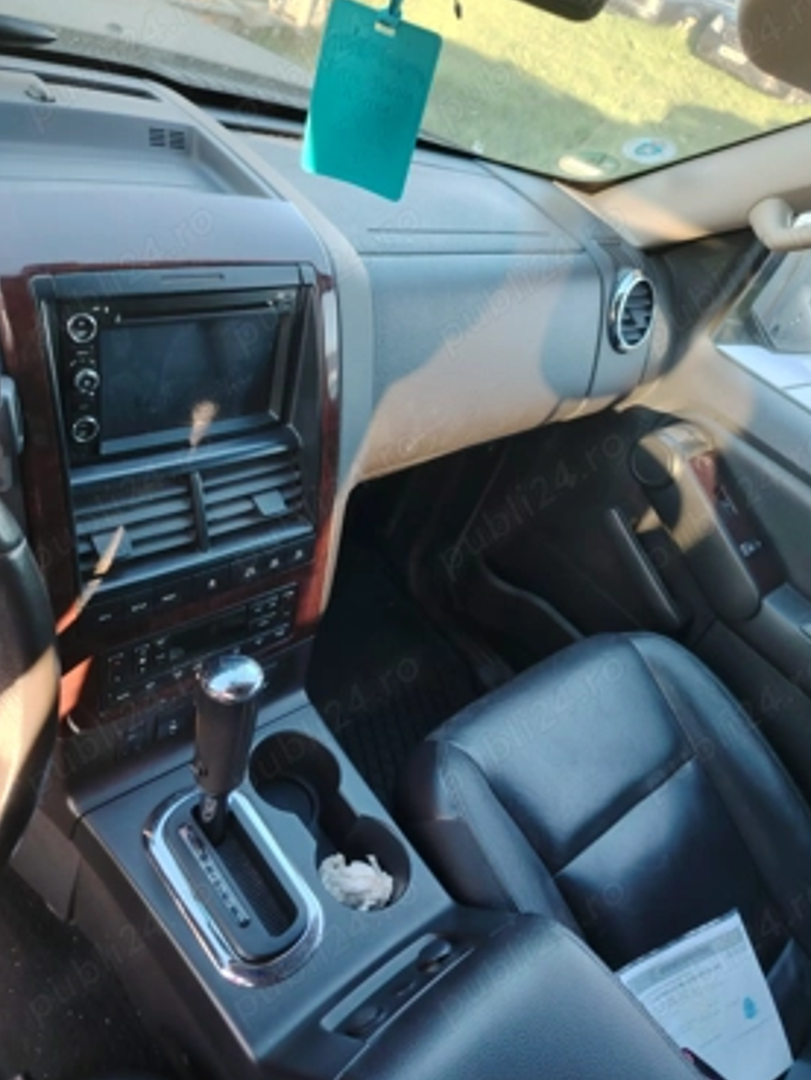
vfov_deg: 67.3
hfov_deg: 53.1
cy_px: 550
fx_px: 812
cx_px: 427
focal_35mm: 26
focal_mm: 5.25
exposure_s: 1/50
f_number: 1.75
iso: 234
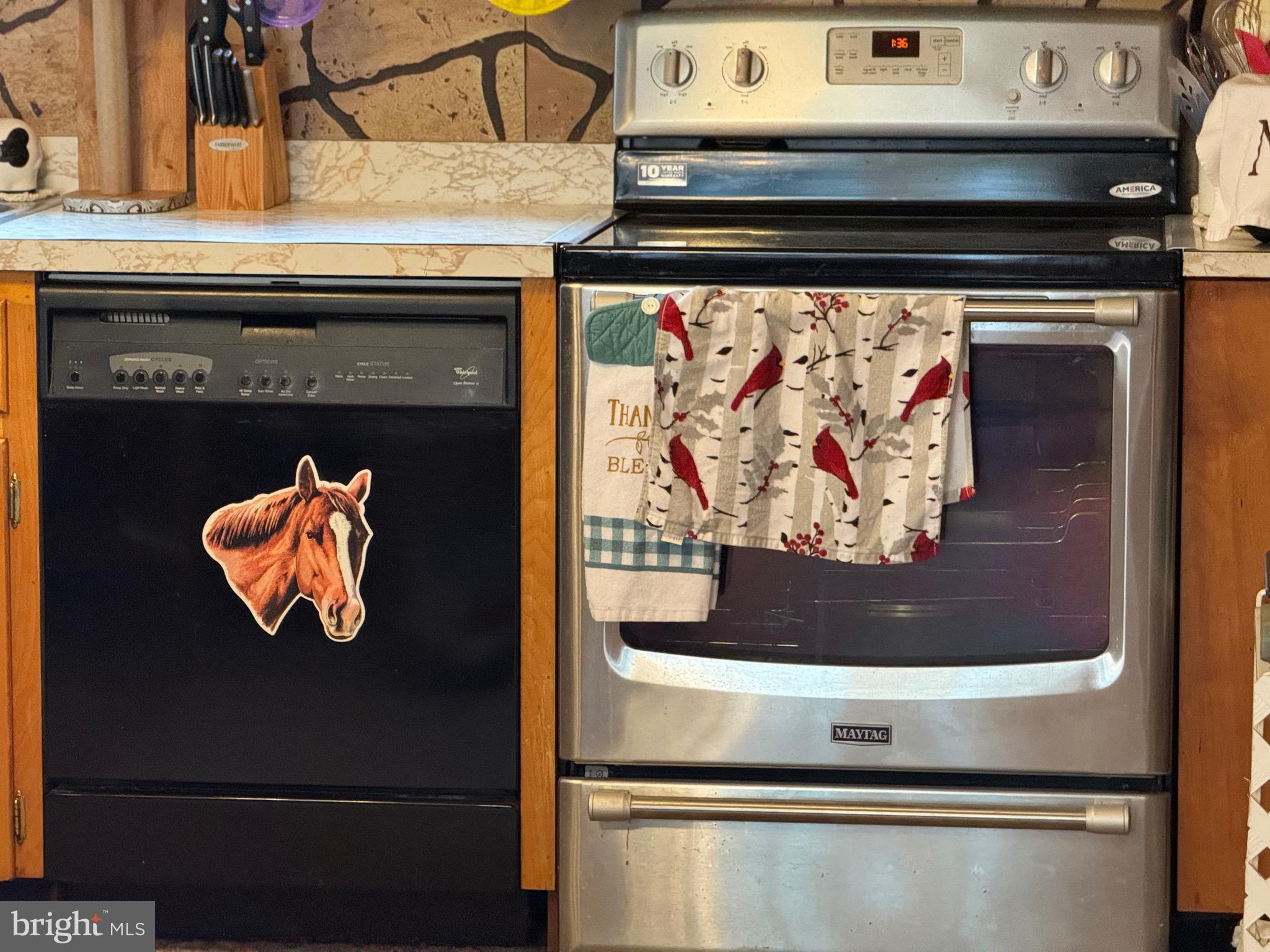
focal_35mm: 120
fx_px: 4403
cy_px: 476
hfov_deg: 16.4
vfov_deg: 12.3
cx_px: 635
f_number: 2.8
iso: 800
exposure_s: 1/40
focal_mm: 15.66
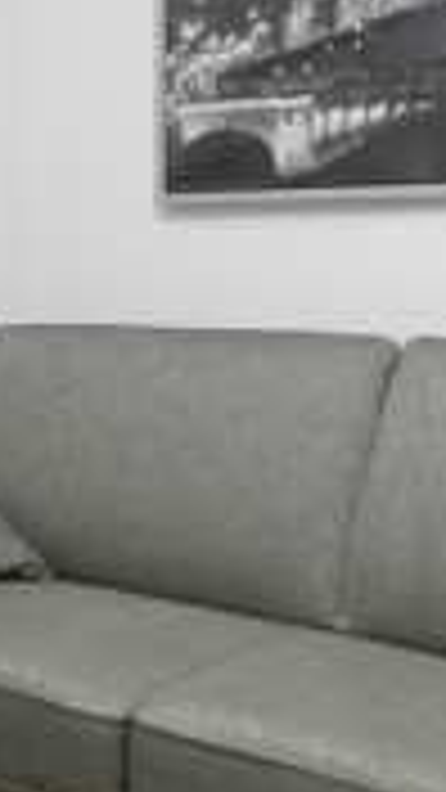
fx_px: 1346
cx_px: -311
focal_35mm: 64
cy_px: 238
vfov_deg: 32.4
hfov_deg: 16.3
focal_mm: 4
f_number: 3.4
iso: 400
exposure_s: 1/25
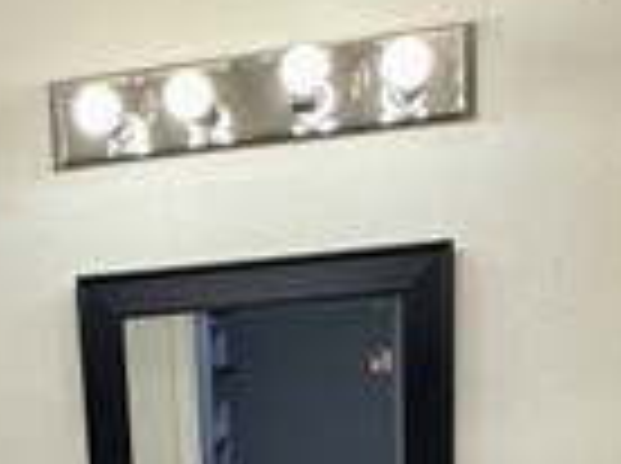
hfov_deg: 28.8
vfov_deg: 20.4
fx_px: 1164
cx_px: 72
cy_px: 617
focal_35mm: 65
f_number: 2.2
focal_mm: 2.22
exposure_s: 1/120
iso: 80
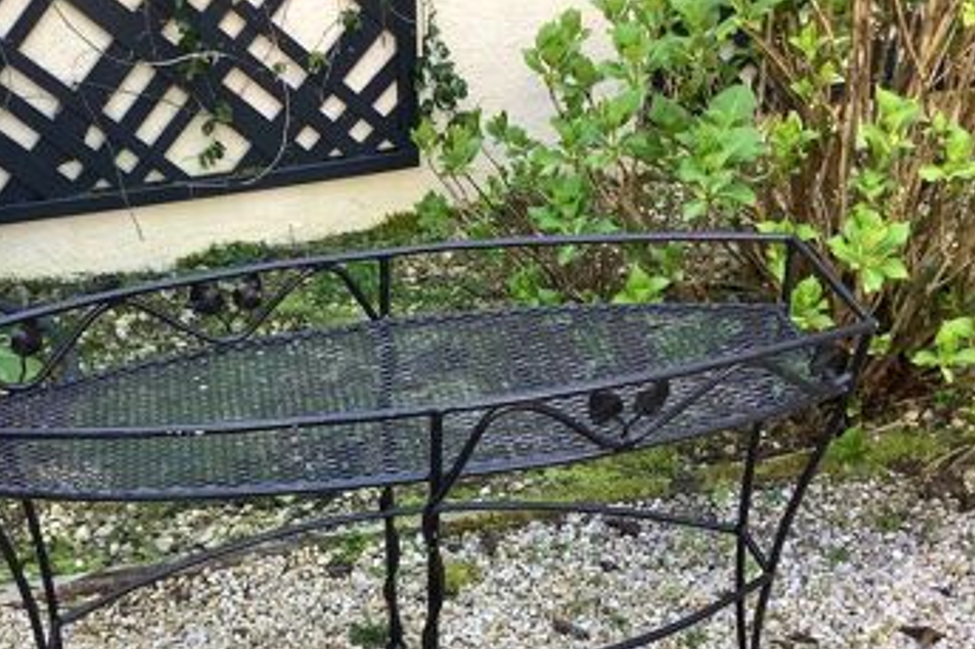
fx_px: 1218
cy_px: 439
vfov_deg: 29.6
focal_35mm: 45
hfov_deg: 43.2
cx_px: 346
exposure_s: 1/60
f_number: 2.4
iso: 64
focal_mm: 3.3
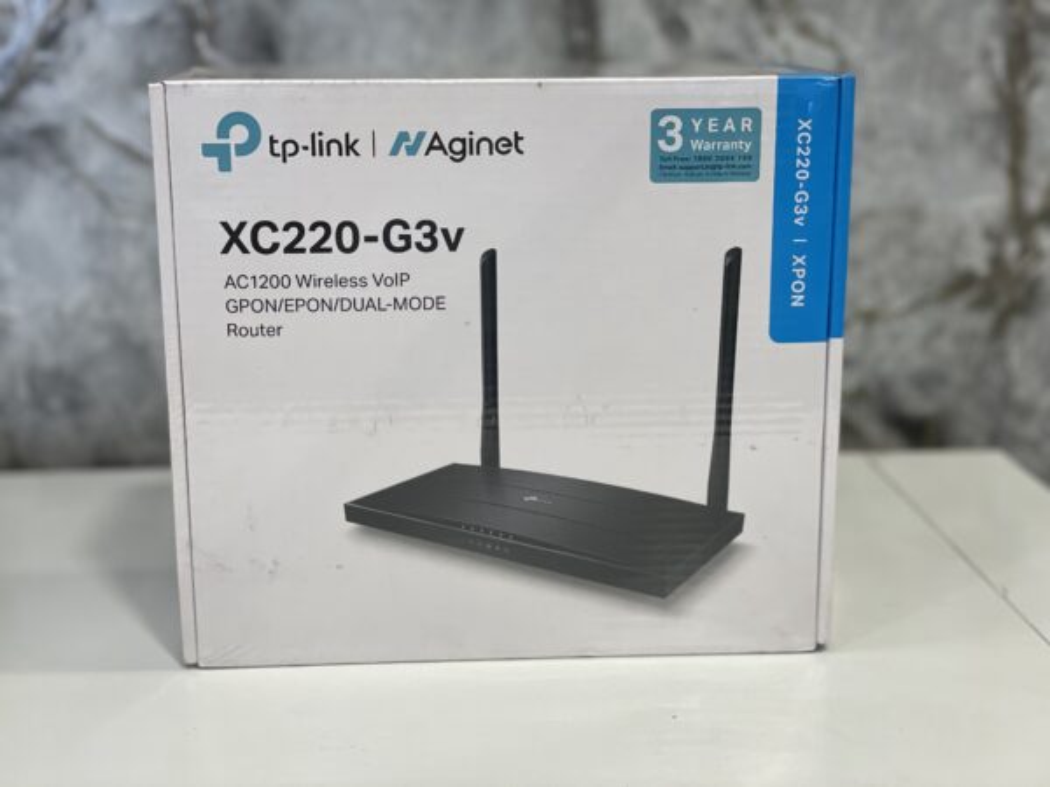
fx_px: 1577
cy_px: 394
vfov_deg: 28.0
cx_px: 525
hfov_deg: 36.8
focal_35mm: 52
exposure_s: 1/100
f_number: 2
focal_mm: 6
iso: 80
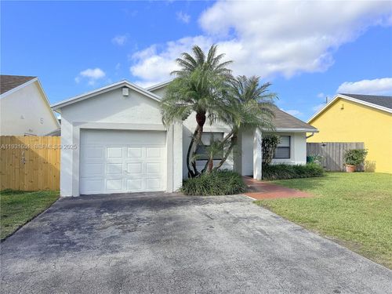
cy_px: 147
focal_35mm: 24
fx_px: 272
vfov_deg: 56.8
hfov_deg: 71.6
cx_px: 196
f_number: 1.78
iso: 80
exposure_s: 1/4049
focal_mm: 6.76
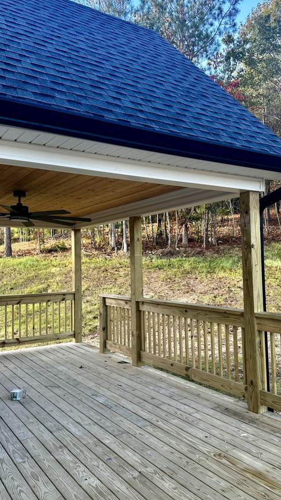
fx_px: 397
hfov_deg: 38.9
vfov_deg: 64.3
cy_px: 254
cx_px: 152
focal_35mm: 30
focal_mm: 6.86
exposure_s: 1/153
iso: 64
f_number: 1.78
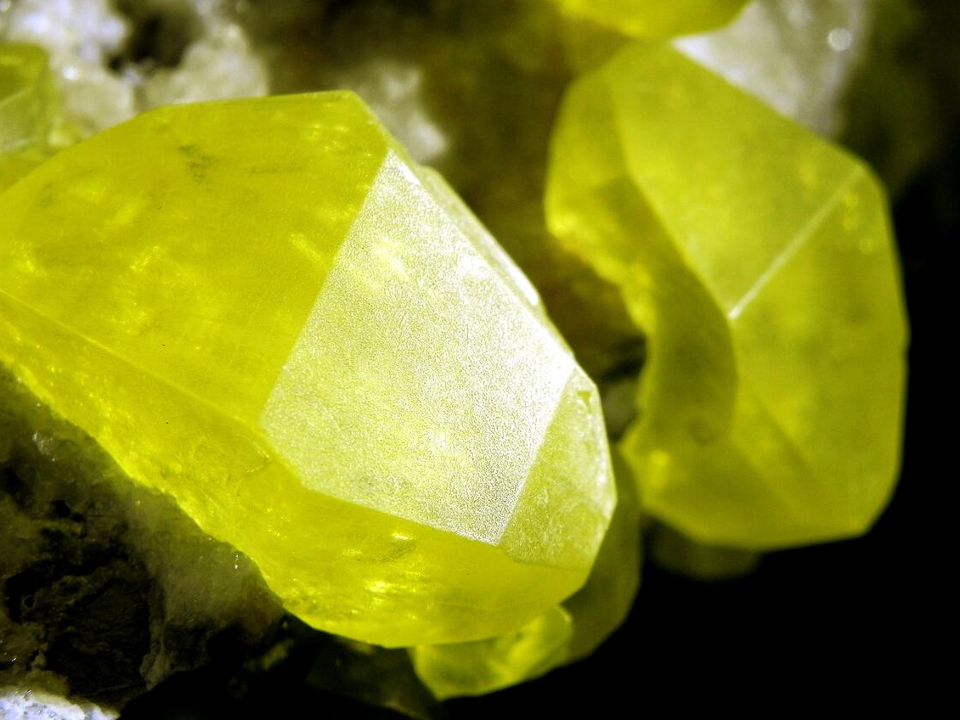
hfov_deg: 23.6
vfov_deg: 17.8
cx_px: 466
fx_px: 2302
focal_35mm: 83
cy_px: 389
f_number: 4
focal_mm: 13.4
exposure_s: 1/87.7
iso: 160
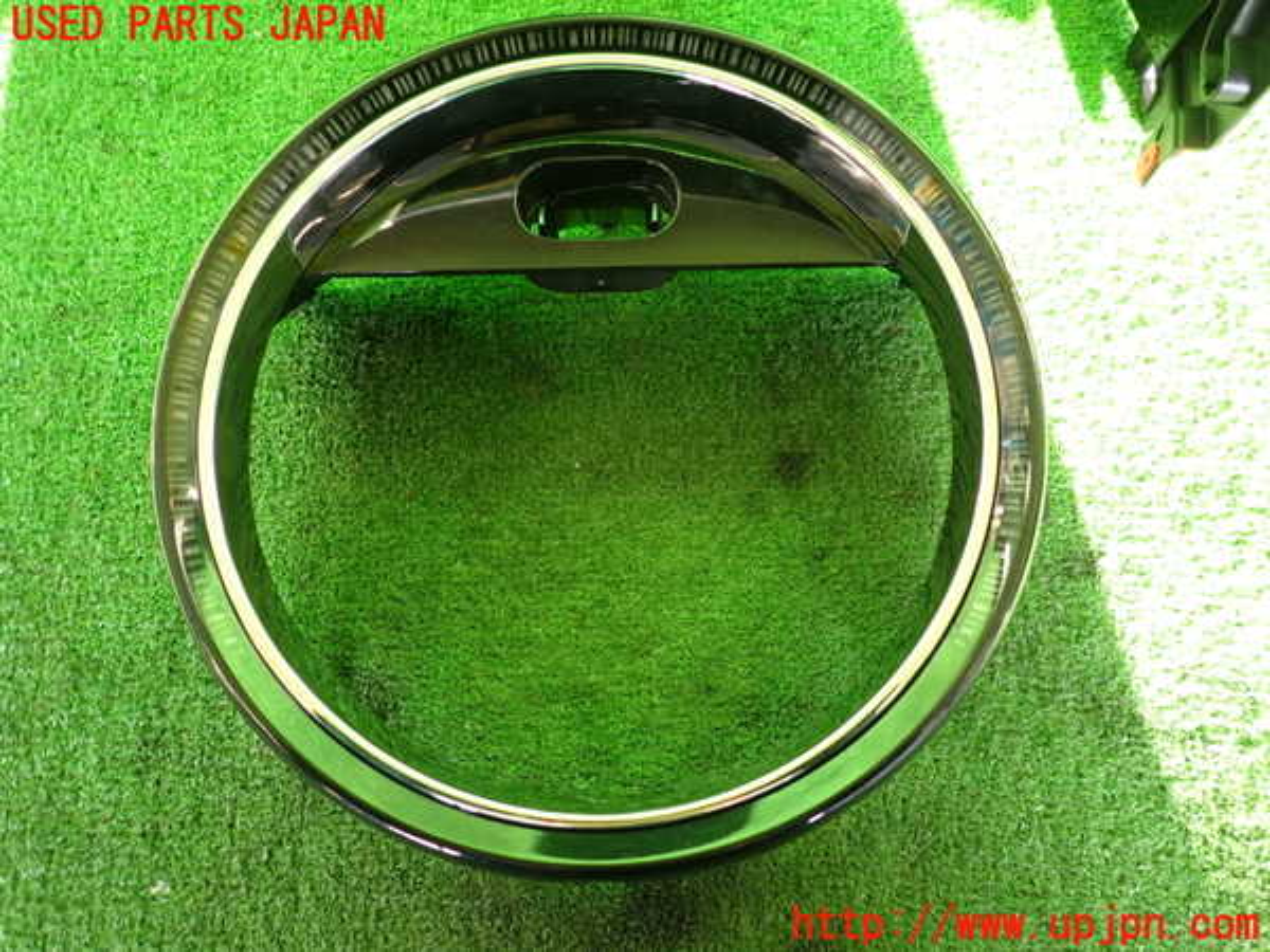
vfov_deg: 54.9
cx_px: 635
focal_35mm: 25
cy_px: 476
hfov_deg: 69.4
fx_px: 917
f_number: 2
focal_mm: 4.5
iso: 160
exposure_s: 1/60
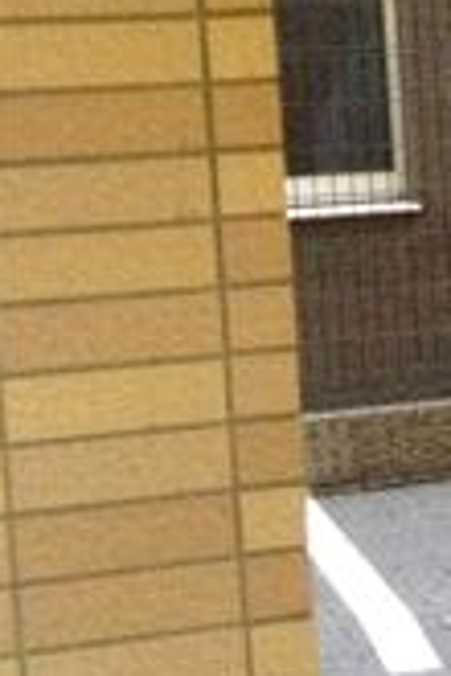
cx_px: 1304
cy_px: 172
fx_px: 2649
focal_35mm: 141
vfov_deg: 14.5
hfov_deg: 8.4
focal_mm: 4.28
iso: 640
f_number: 2.4
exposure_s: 1/15
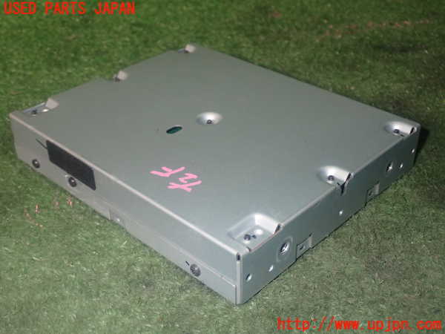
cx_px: 222
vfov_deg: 30.9
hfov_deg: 40.4
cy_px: 167
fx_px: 604
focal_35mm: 47
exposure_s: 1/50
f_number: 9
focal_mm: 8.4
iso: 400
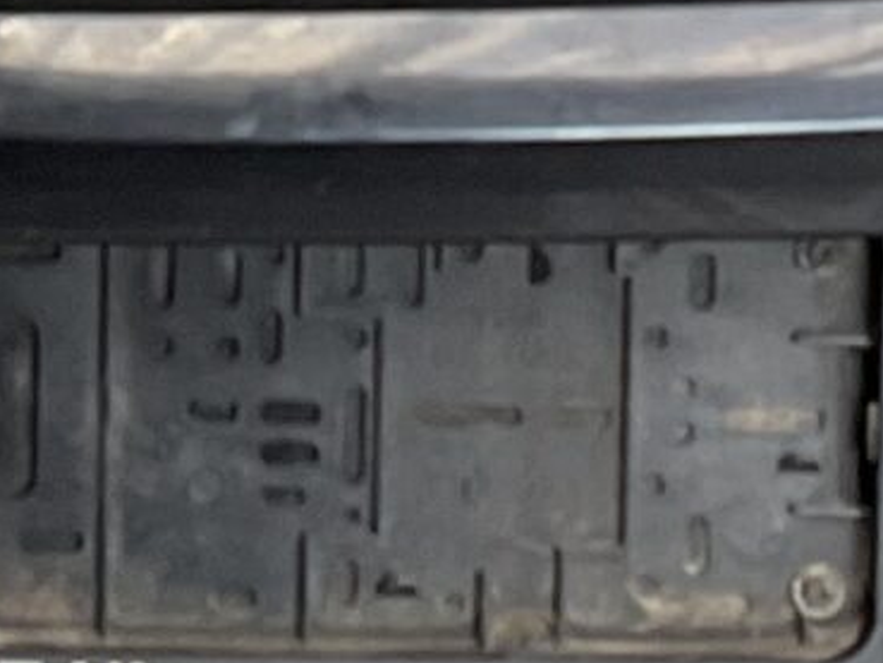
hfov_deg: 9.7
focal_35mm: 201
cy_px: -574
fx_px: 5129
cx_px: -177
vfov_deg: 7.2
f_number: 1.8
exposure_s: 1/100
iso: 32
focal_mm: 3
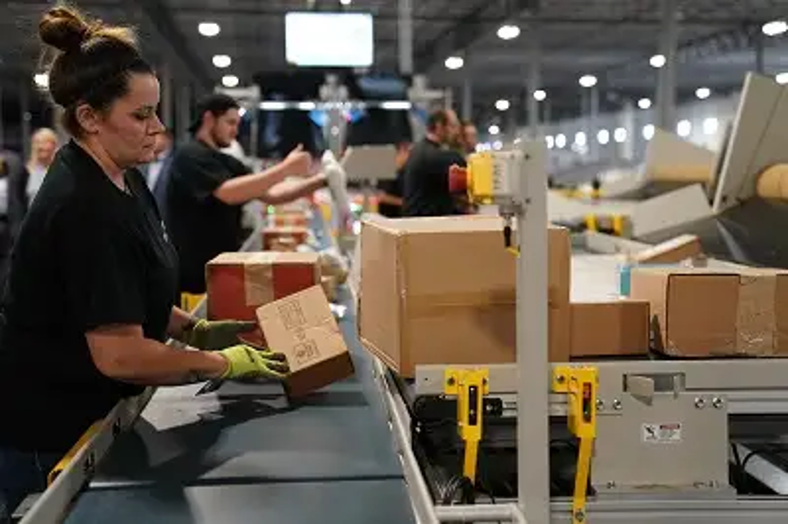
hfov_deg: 36.9
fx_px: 1181
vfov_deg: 25.0
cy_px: 262
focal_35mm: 54
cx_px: 394
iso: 2000
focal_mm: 54
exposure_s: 1/200
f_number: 2.8
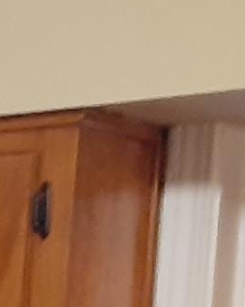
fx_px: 2186
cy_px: 866
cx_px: -862
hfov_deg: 5.3
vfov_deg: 7.3
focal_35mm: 241
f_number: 1.9
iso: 320
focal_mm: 3.6
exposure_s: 1/25
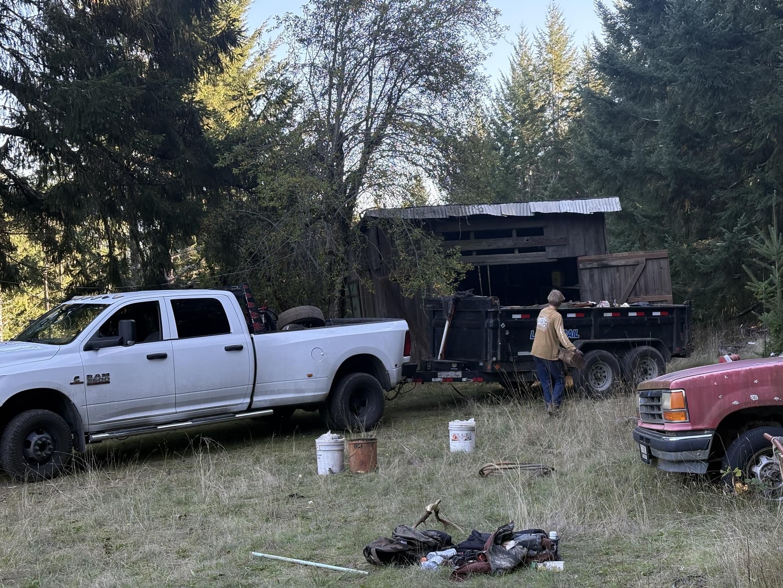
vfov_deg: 28.0
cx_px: 392
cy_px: 294
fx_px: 1176
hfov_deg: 36.8
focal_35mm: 52
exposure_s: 1/243
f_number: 1.6
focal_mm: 5.96
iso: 80
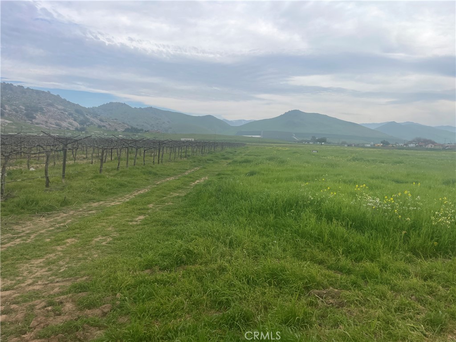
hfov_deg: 67.3
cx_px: 228
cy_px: 171
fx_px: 343
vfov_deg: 53.1
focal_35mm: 26
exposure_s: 1/2564
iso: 32
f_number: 1.6
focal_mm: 4.2
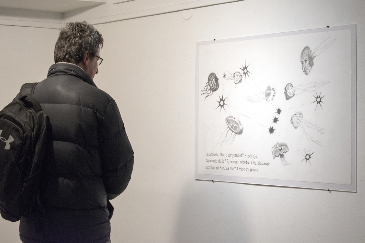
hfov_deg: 24.6
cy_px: 122
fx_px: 837
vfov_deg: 16.6
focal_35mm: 82
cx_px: 182
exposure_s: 1/60
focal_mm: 55
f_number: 5.6
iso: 1400
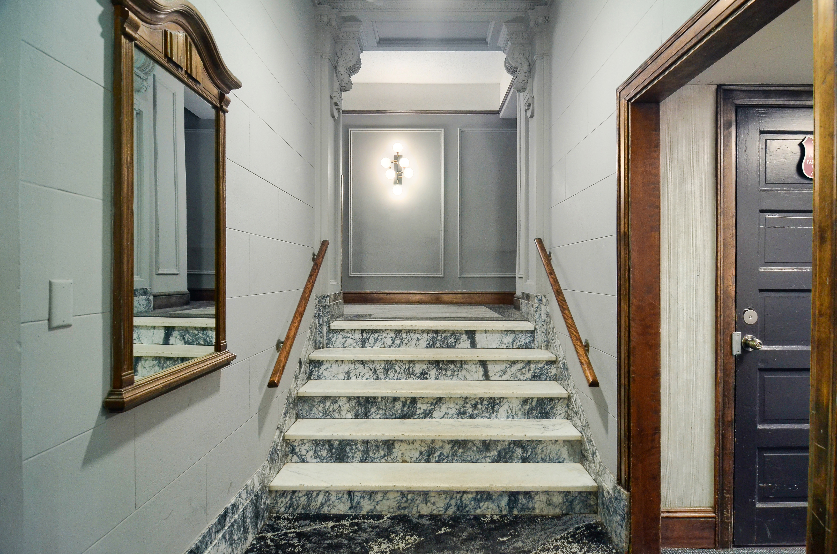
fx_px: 418
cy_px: 277
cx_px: 418
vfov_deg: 67.1
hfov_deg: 90.1
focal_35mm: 18
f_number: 5
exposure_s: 1/200
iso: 500
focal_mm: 12
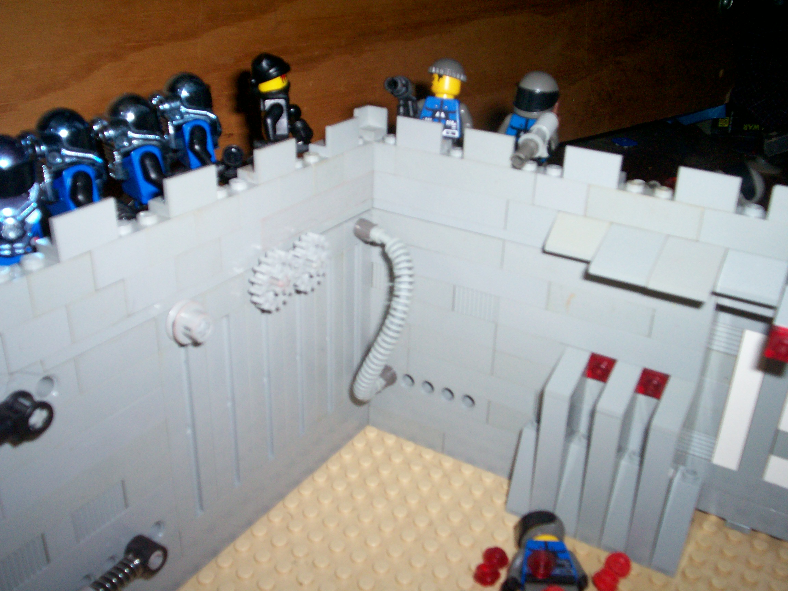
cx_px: 394
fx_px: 820
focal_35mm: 36
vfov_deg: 39.7
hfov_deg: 51.4
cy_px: 296
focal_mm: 5.9
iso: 140
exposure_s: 1/64
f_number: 4.5
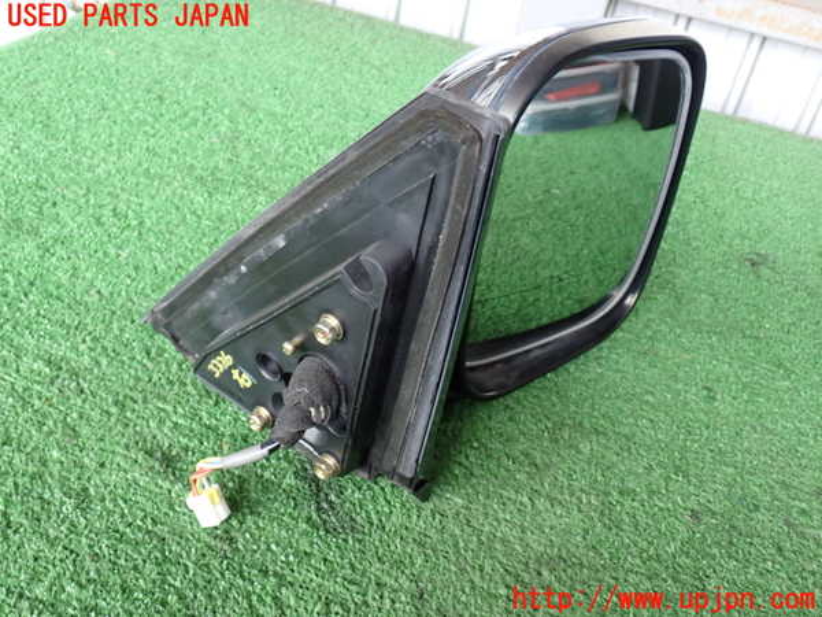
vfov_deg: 37.7
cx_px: 411
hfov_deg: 49.0
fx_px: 902
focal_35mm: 38
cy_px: 308
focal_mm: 6.83
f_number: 2.7
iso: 320
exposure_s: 1/40
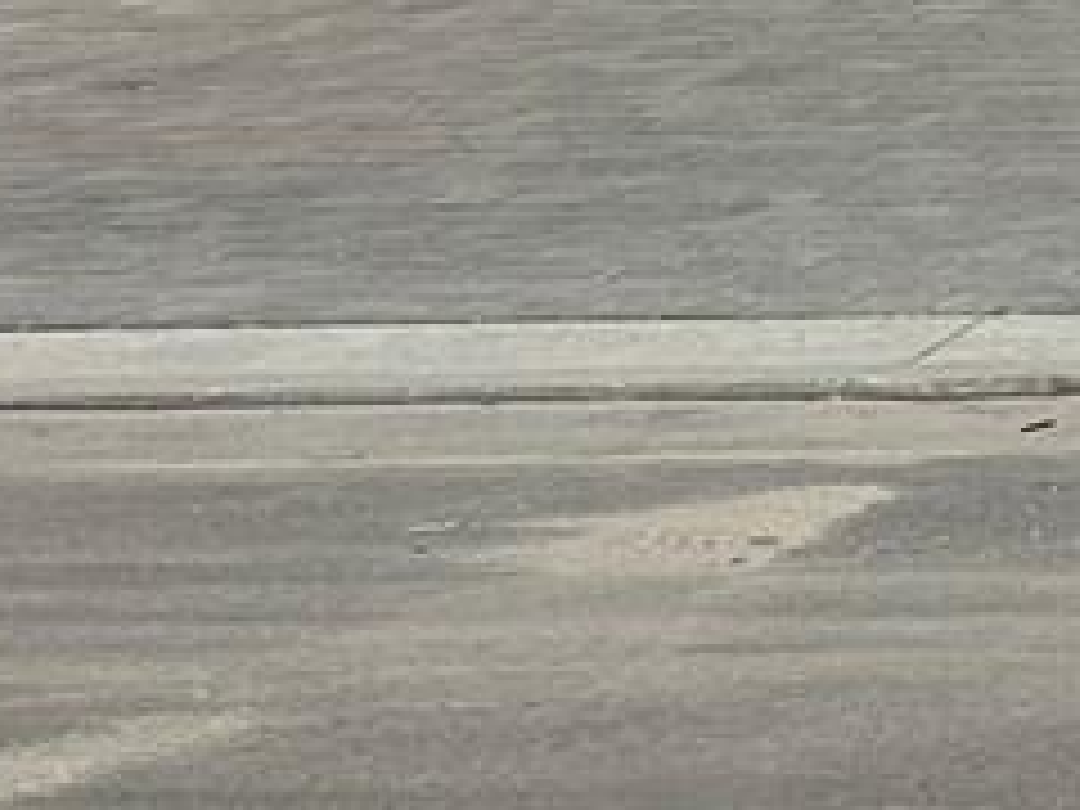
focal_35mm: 160
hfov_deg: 9.7
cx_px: 3182
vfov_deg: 8.3
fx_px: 4992
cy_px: -1278
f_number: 1.78
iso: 80
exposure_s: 1/6623
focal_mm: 6.86
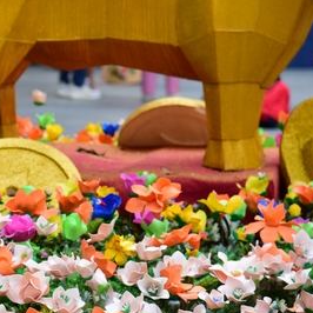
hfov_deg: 7.0
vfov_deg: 7.0
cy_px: 159
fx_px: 2547
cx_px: -60
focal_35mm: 249
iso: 160
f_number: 4.5
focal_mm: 120
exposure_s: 1/125
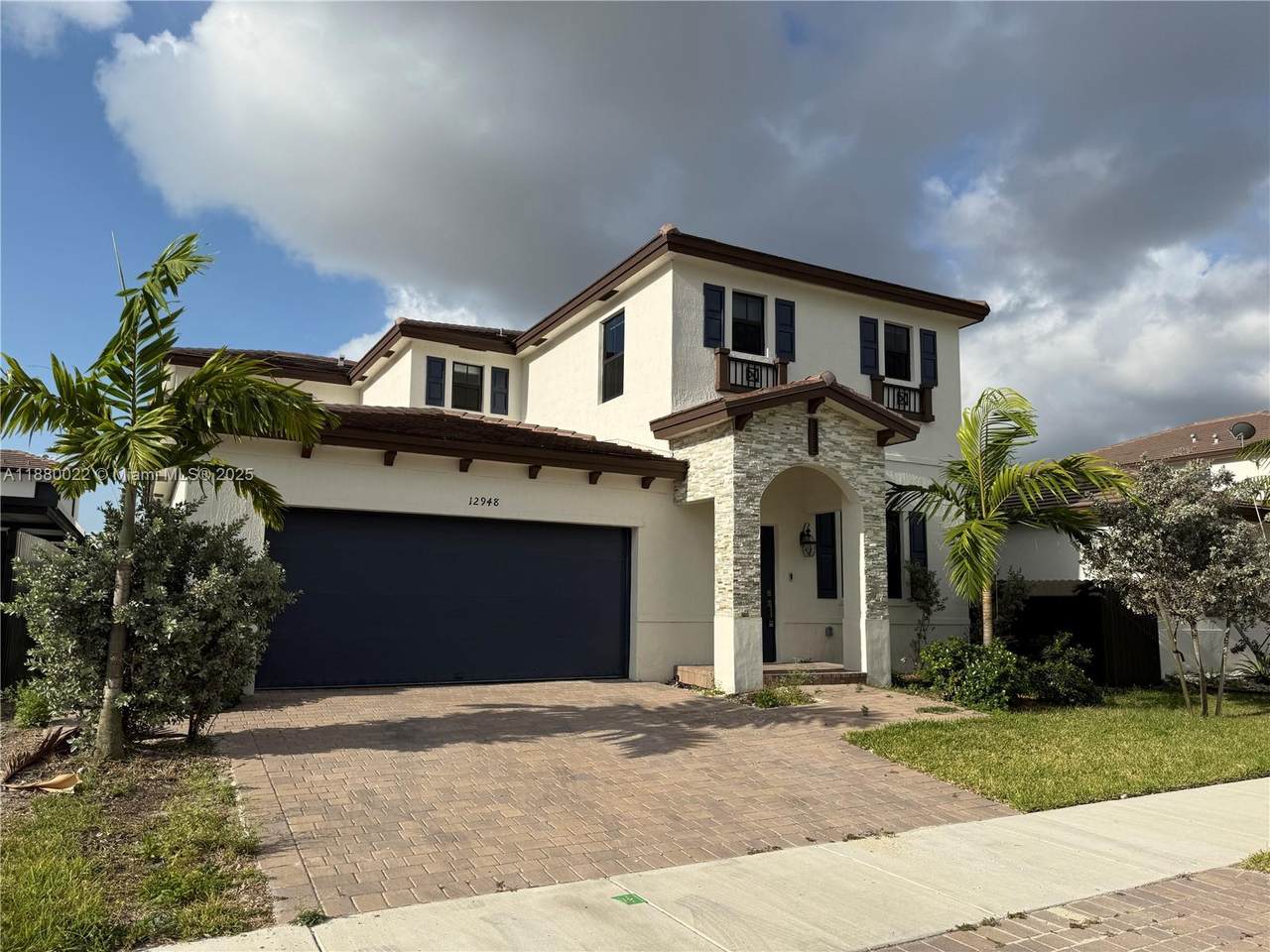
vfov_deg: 56.8
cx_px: 635
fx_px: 881
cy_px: 476
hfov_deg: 71.6
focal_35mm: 24
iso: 80
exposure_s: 1/6711
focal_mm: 6.76
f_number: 1.78
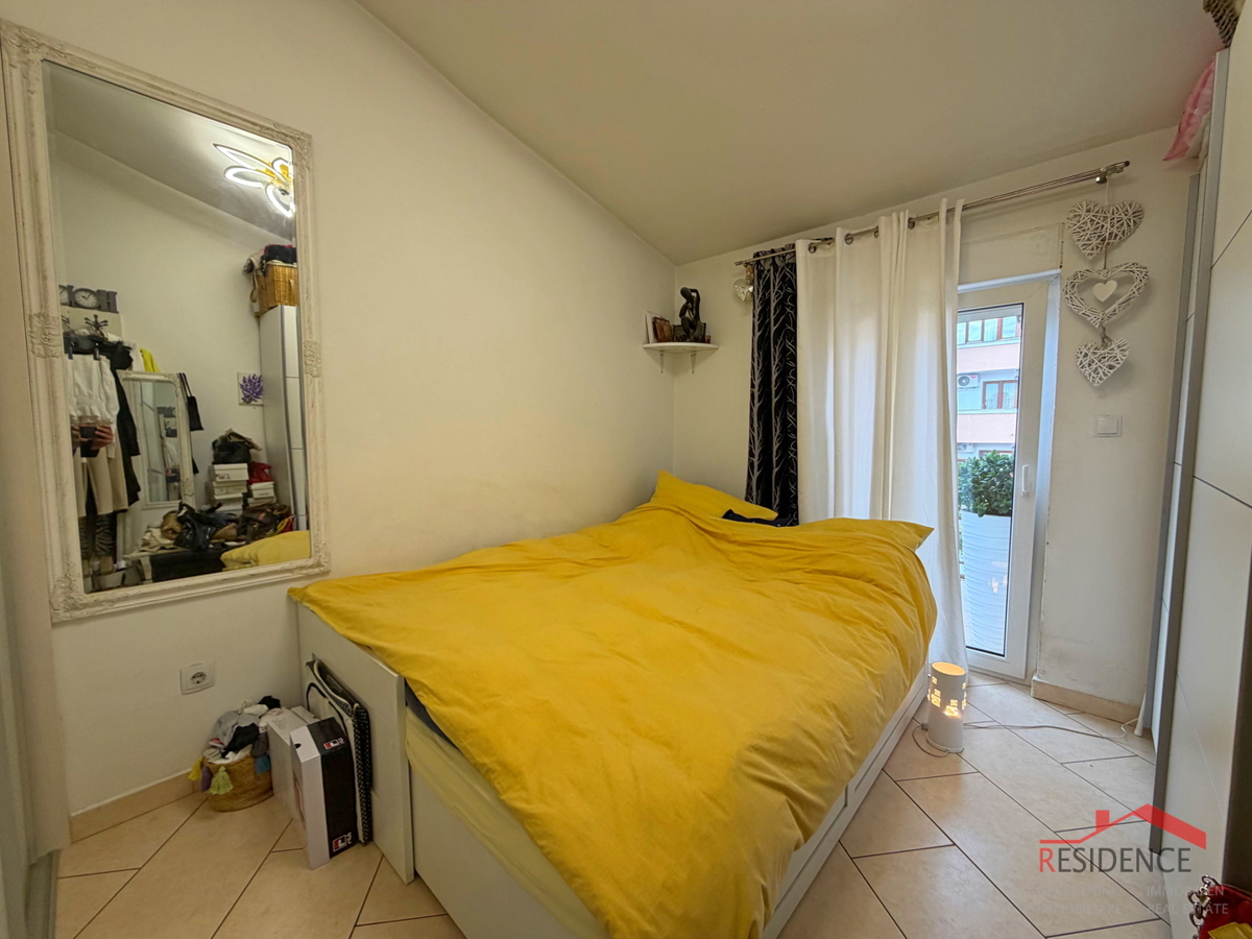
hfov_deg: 102.1
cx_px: 626
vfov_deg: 85.7
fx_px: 506
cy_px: 470
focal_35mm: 14
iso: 100
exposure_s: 1/100
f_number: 2.2
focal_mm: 2.22
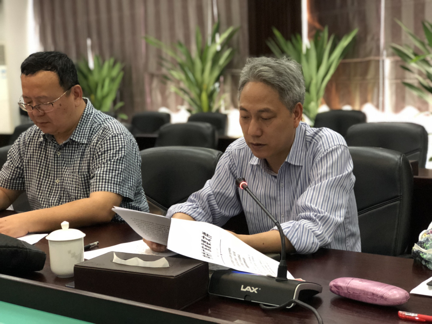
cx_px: 216
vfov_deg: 25.7
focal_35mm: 57
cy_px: 162
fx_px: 711
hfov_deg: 33.8
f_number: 2.8
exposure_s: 1/50
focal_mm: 6.6
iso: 1000
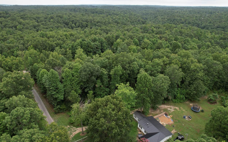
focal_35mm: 23
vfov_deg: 53.0
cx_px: 117
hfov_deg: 77.1
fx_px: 143
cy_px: 70
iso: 120
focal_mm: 8.38
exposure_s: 1/350
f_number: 2.8
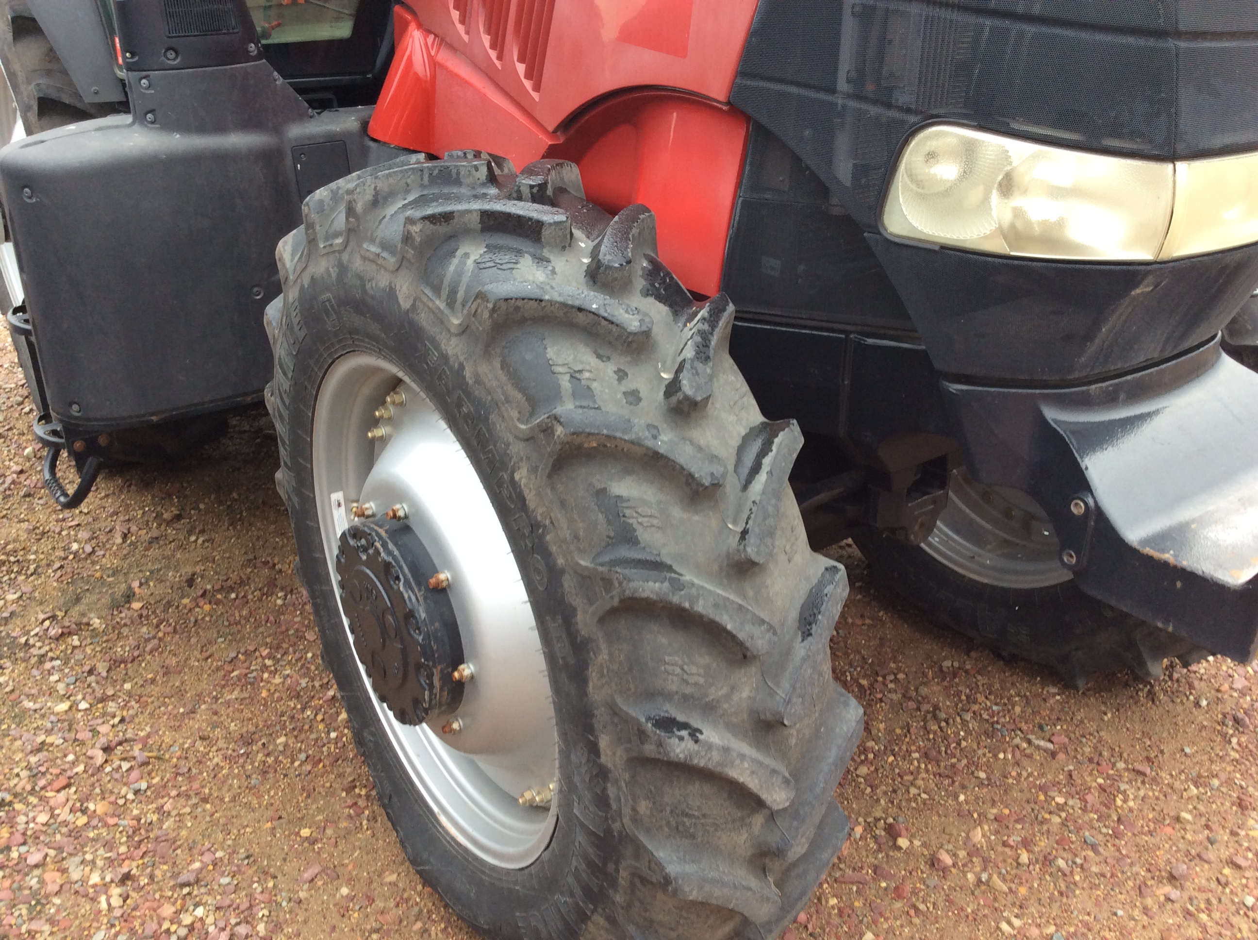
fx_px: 1161
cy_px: 470
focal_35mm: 32
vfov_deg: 44.1
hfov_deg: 56.9
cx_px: 629
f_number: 2.4
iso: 32
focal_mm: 3.3
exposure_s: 1/133
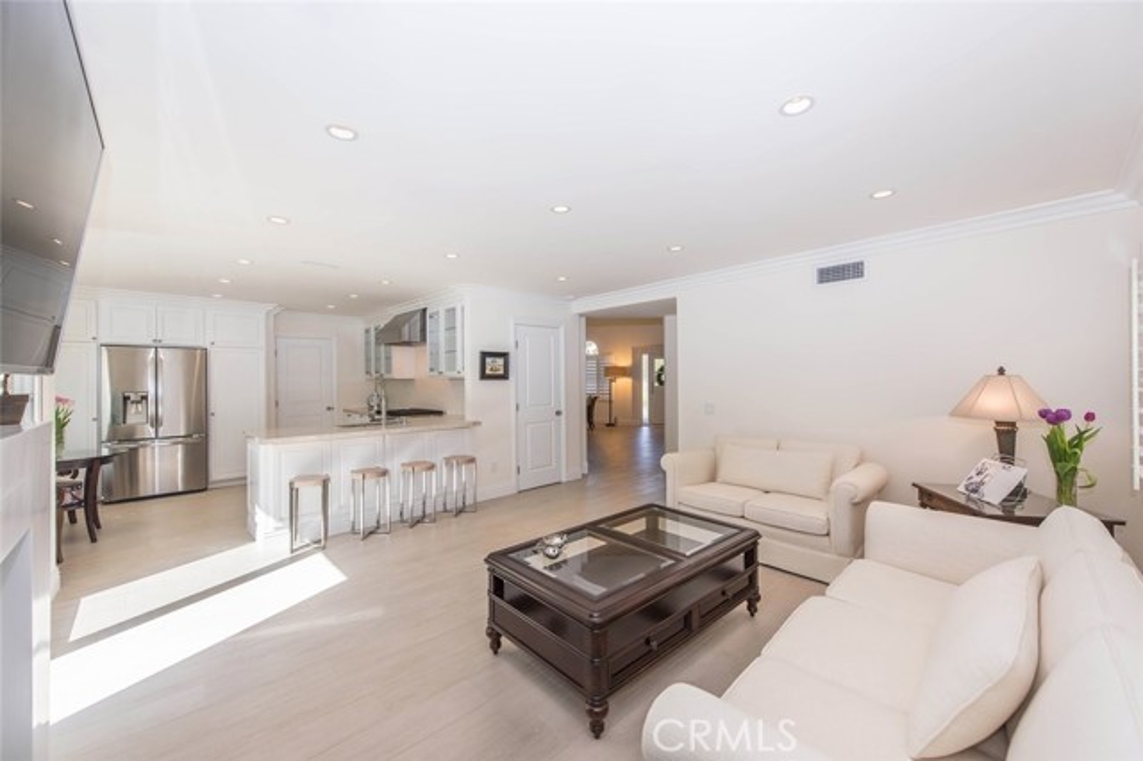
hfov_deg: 104.3
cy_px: 380
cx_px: 572
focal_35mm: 14
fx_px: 444
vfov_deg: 81.1
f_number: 6.3
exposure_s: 1/160
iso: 250
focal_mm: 14
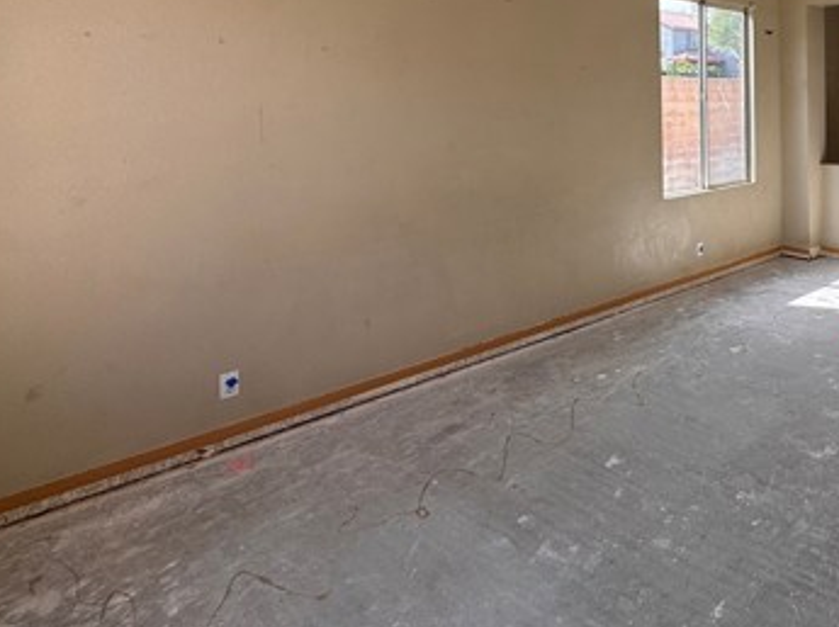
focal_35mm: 26
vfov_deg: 49.7
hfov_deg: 58.1
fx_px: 630
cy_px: 122
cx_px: 749
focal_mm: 2.22
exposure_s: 1/320
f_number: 2.2
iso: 40
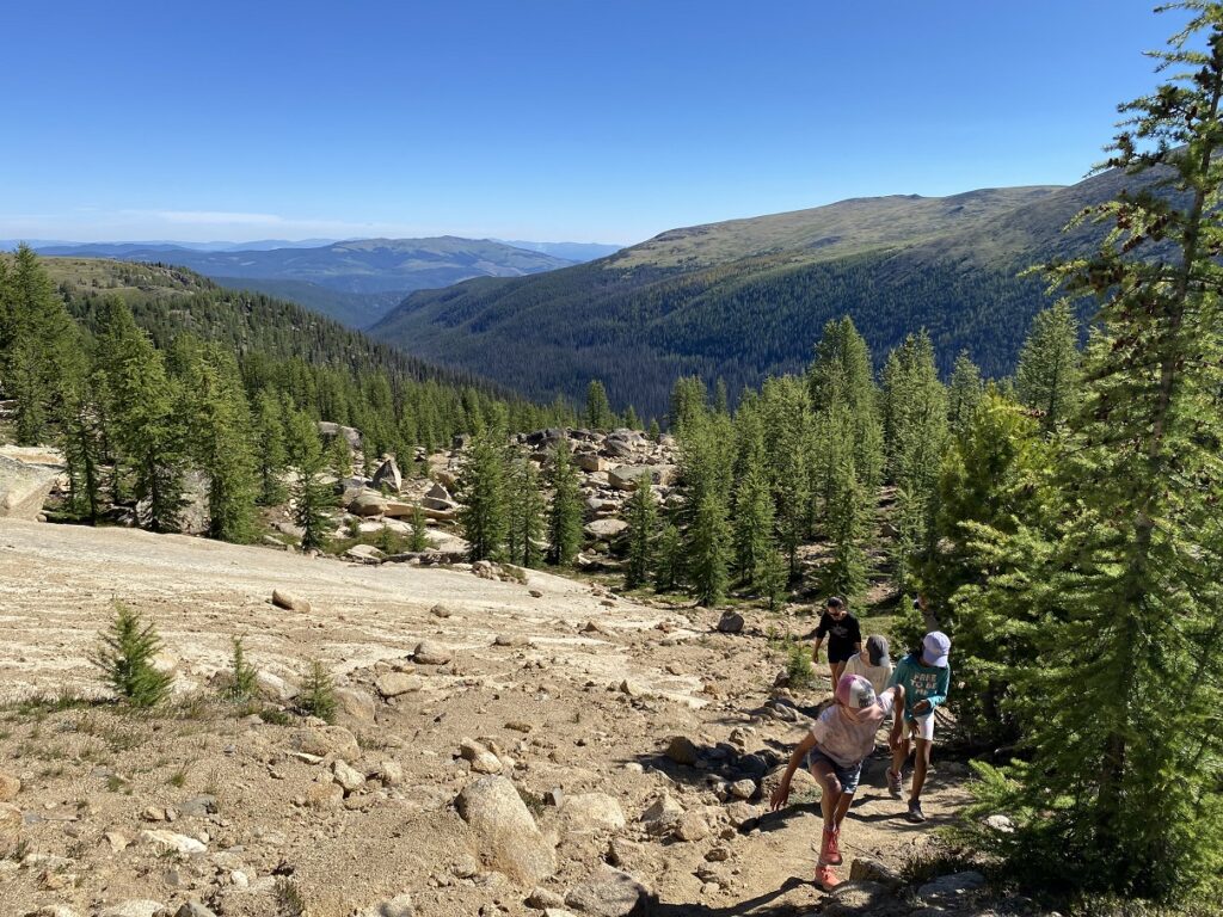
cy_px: 458
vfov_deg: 53.1
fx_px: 919
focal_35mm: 26
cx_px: 612
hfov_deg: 67.3
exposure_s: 1/2513
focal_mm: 4.25
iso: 32
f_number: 1.8
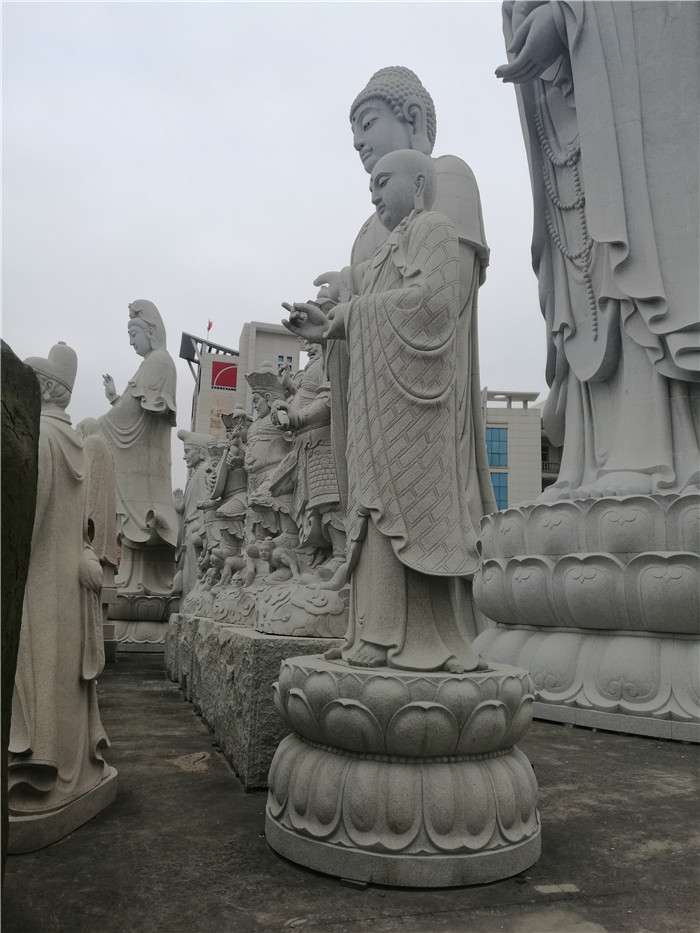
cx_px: 350
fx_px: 728
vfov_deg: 65.3
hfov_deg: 51.4
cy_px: 466
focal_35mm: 27
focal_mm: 4.04
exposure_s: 1/307
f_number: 2
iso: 50
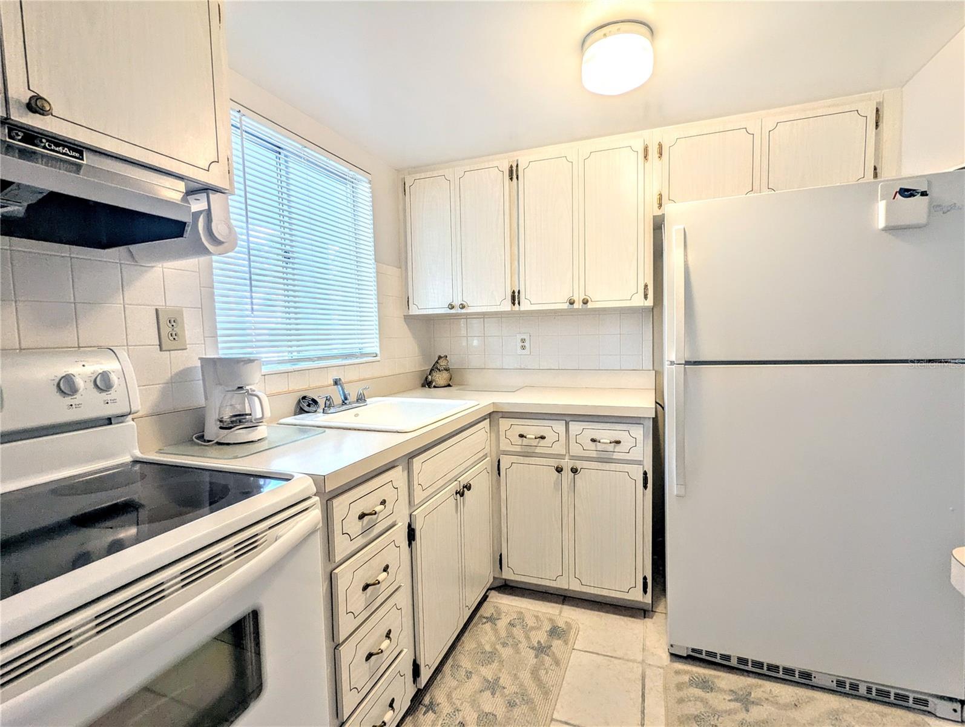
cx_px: 482
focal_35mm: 16
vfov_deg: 78.2
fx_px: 447
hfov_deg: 94.4
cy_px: 364
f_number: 2.2
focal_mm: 2.35
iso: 60
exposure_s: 1/120
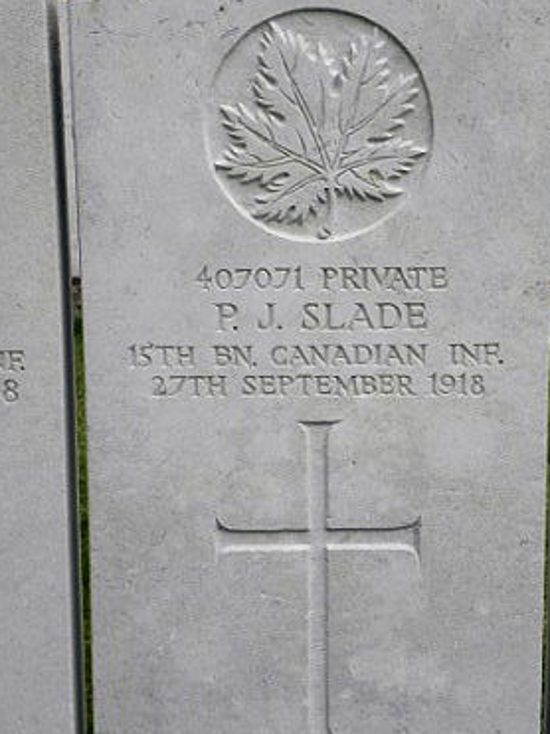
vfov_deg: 27.8
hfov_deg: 21.0
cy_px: 340
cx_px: 326
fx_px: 1484
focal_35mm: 70
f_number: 4
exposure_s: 1/128
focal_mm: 10.3
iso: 64
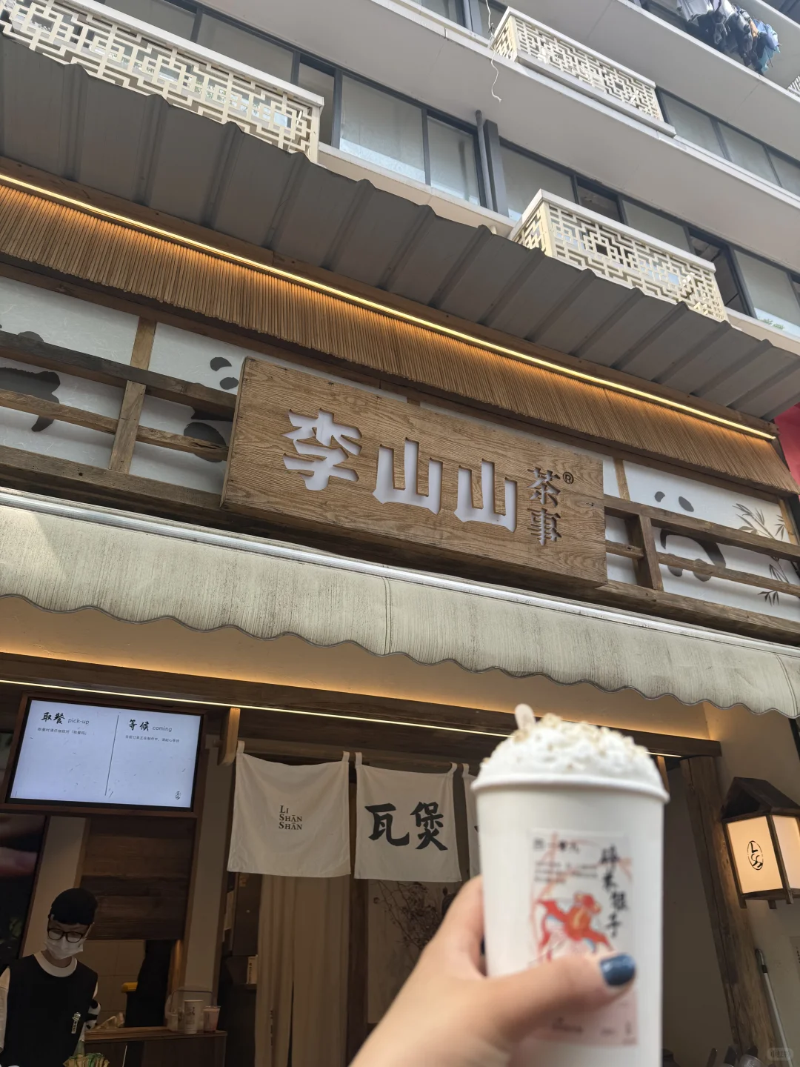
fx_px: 740
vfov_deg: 71.6
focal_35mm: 24
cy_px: 534
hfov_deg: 56.8
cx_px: 400
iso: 80
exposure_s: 1/567
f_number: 1.78
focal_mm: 6.76
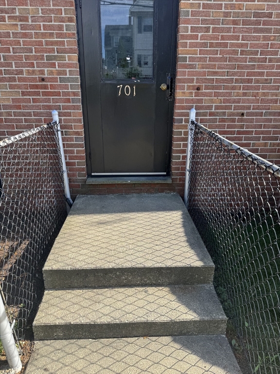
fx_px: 259
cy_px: 187
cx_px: 140
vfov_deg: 71.6
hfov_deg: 56.8
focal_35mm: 24
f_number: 1.78
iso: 80
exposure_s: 1/1112
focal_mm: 6.76
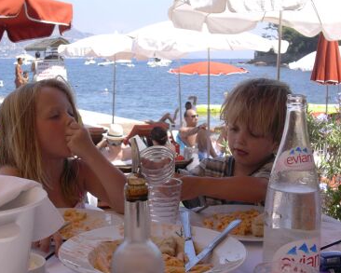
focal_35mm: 63
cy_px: 136
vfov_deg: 24.2
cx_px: 158
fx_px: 636
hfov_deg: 30.0
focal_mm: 9
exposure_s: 1/512
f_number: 3.4
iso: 70
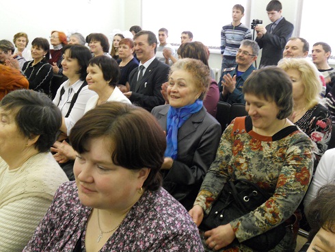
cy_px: 126
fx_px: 368
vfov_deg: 37.8
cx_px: 168
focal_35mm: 38
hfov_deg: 49.0
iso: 320
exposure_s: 1/30
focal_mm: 6.9
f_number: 3.9
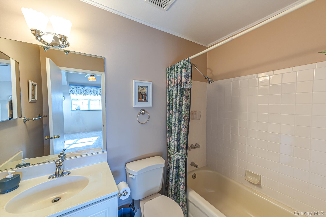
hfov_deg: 104.3
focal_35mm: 14
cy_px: 108
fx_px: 127
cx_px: 163
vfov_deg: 81.1
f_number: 8
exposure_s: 1/15
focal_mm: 14
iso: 400
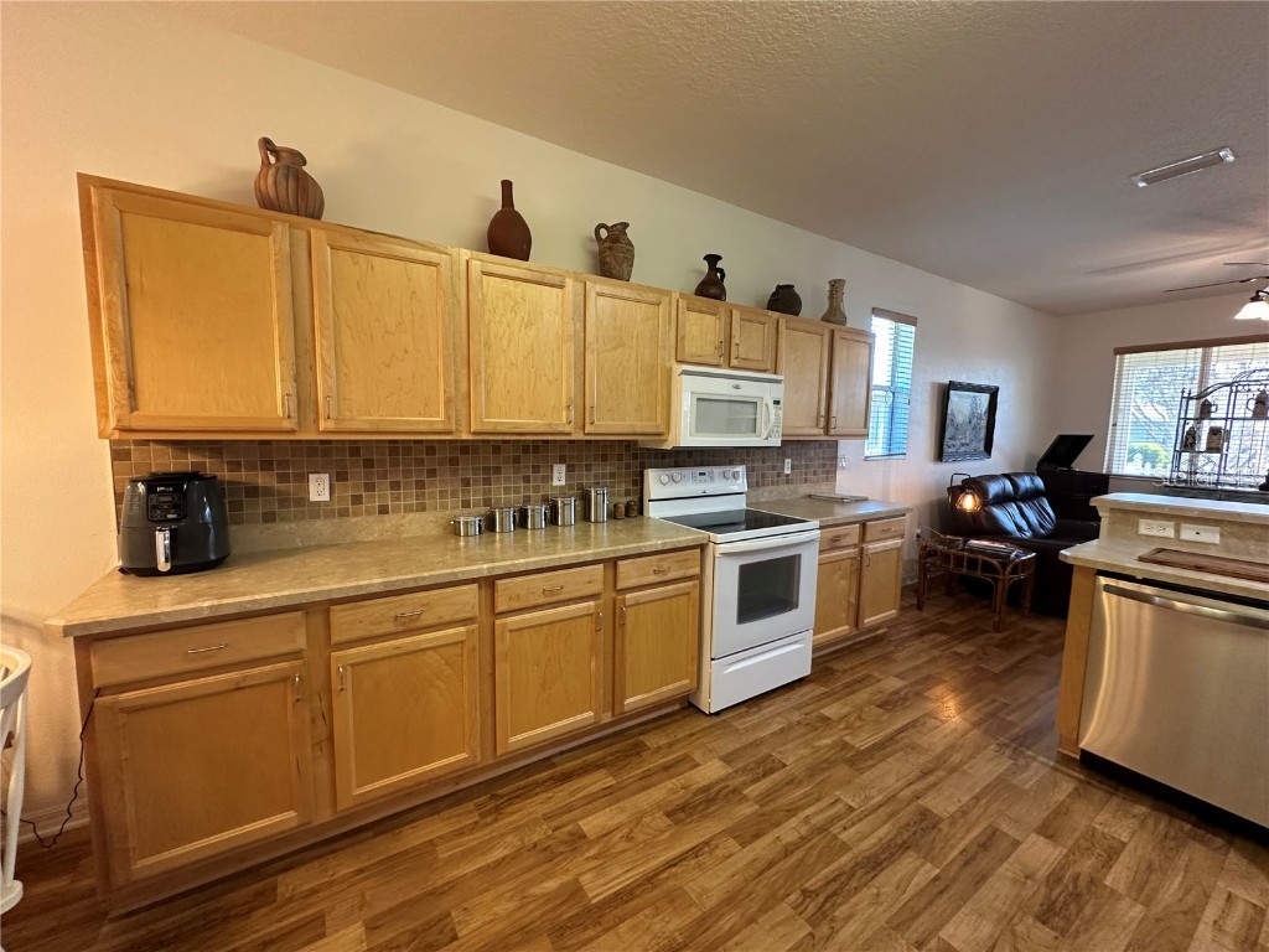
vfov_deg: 85.7
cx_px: 634
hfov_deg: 102.1
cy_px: 476
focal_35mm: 14
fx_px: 513
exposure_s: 1/60
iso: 200
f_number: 2.2
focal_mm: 2.22
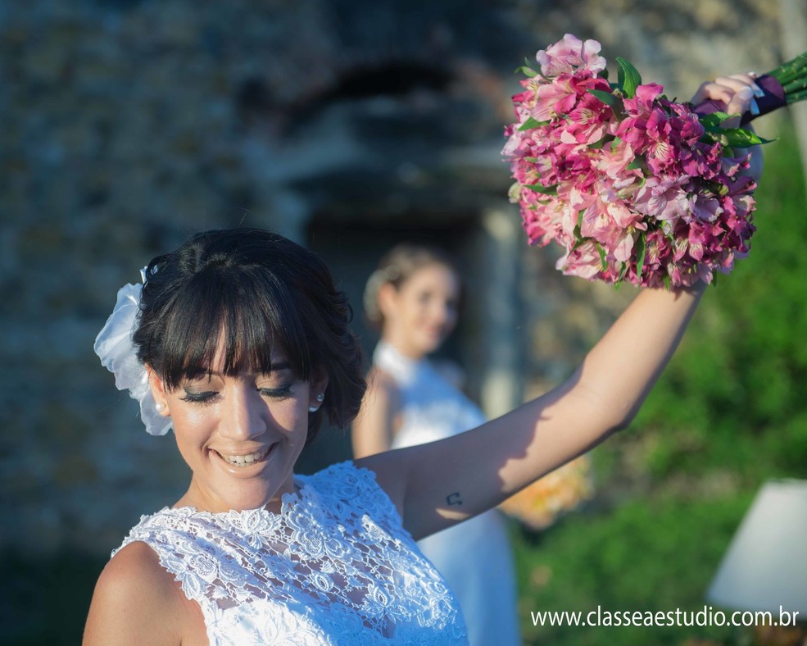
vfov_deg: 19.2
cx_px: 339
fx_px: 1911
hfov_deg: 23.8
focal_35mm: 80
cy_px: 325
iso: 50
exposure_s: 1/160
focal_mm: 70
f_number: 2.8
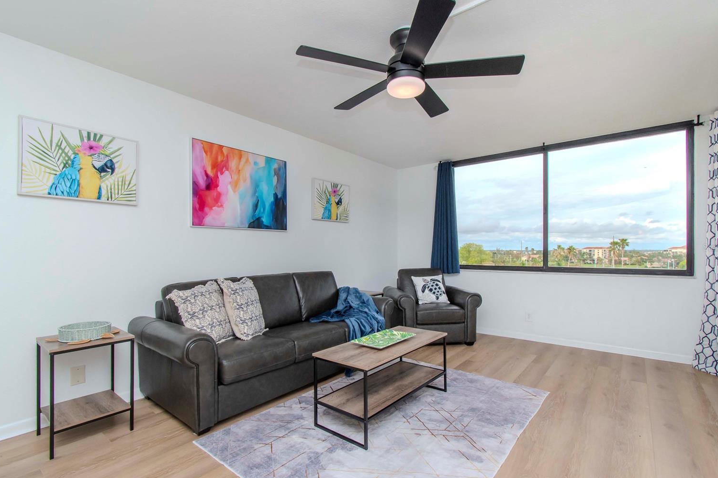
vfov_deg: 73.7
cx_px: 363
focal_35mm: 16
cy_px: 247
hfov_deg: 96.8
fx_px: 319
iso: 500
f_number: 10
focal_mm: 10
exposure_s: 1/200
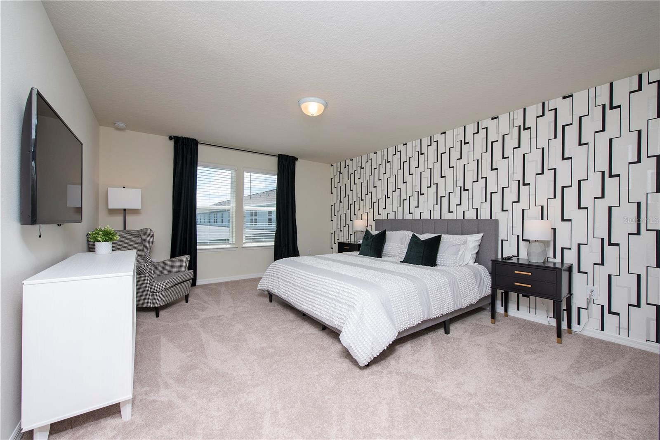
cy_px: 220
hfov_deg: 104.2
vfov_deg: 81.2
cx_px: 330
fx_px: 257
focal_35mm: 14
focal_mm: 14
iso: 500
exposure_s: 1/400
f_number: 10
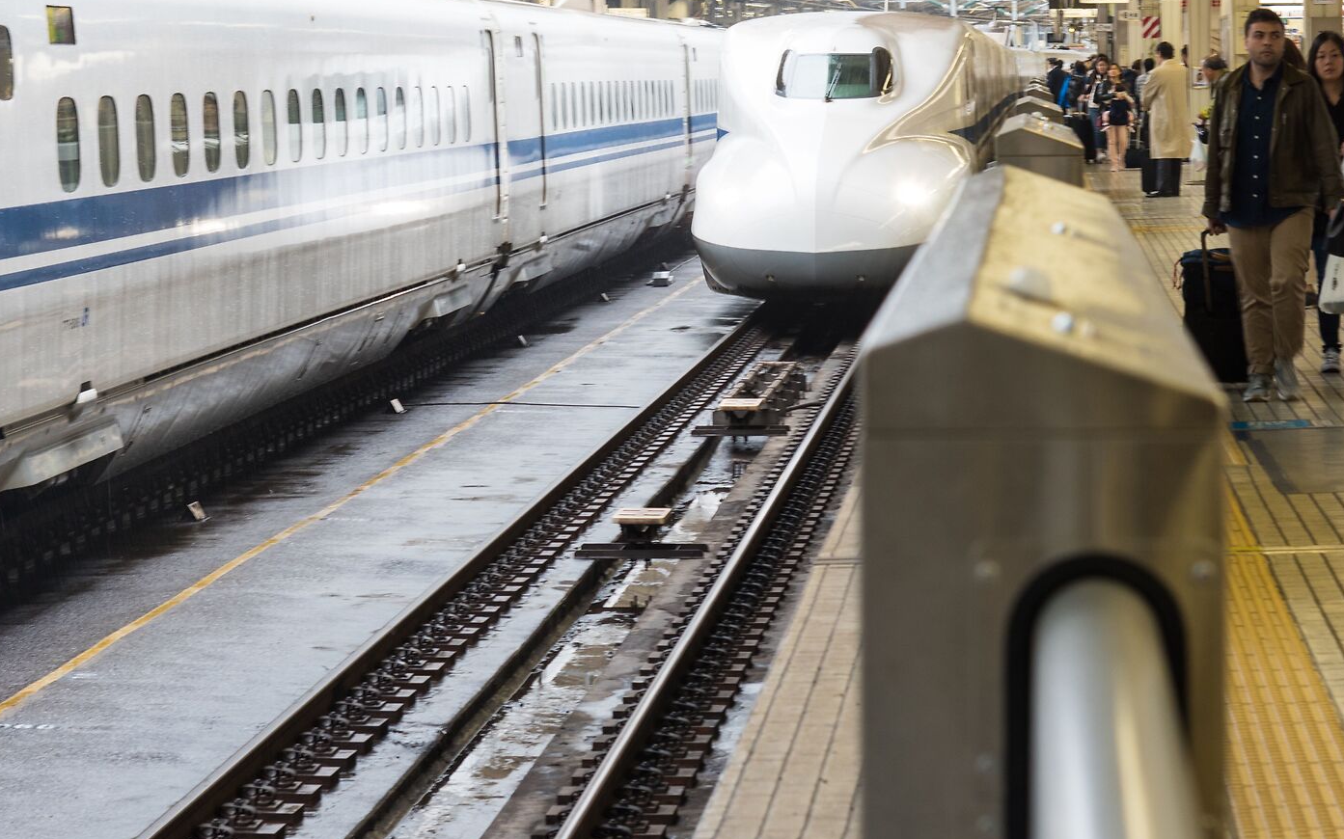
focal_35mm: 123
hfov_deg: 17.0
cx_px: 700
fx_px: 4504
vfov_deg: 10.6
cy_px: 174
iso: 200
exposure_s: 1/25
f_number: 6.3
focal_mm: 70
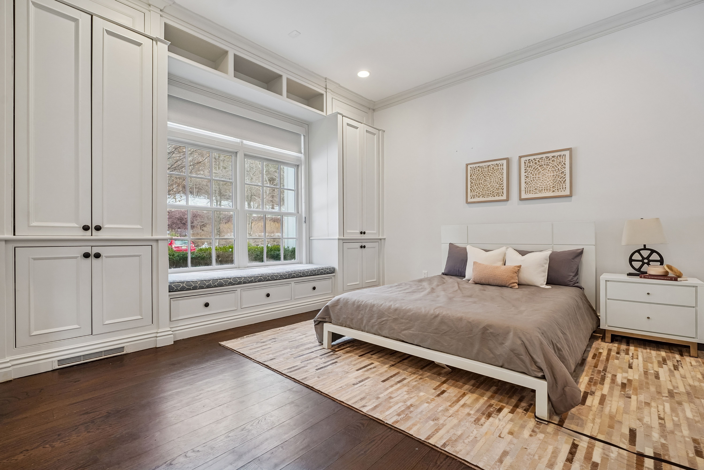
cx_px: 352
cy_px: 235
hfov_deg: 96.7
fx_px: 313
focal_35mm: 16
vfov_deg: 73.7
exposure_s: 1/80
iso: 400
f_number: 6.3
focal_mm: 16
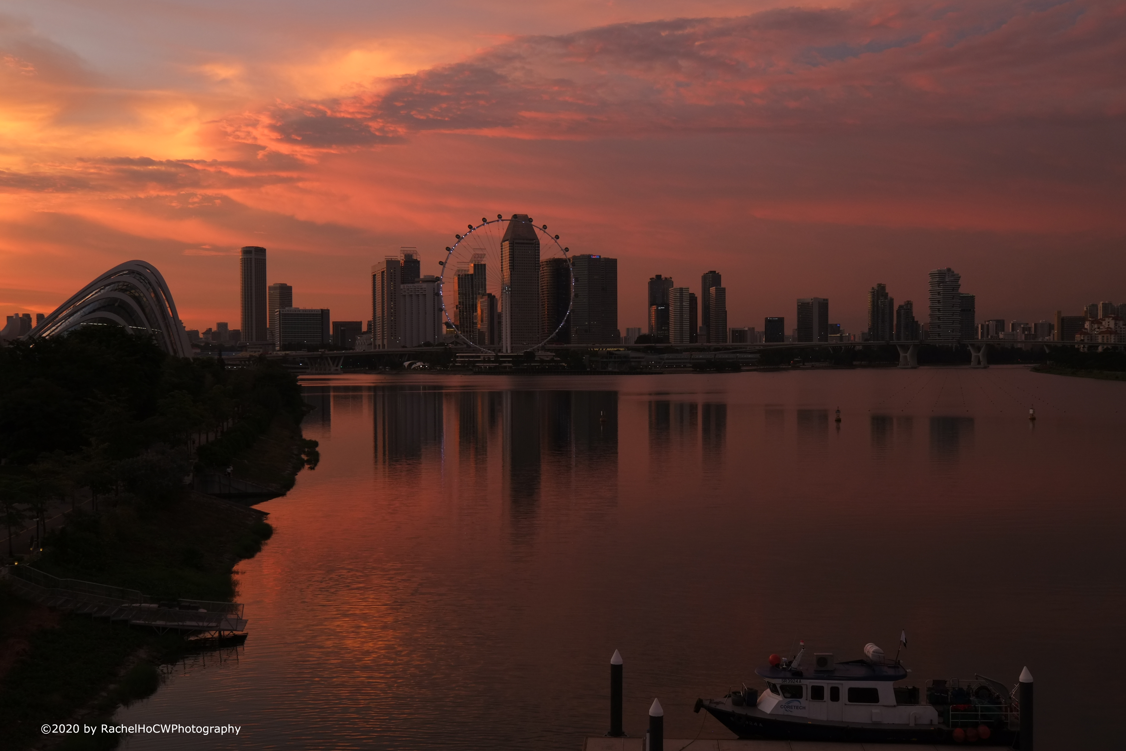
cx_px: 563
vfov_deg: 36.9
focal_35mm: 36
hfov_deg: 53.1
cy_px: 376
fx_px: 1126
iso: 400
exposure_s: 1/42
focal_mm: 24
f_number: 8
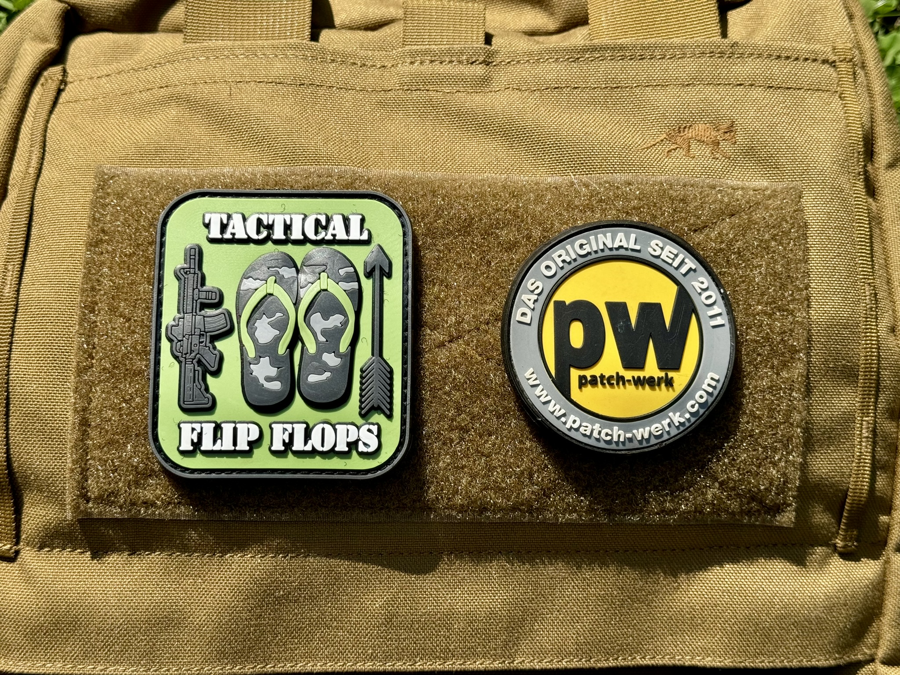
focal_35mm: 48
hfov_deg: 39.7
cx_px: 450
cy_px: 338
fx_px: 1248
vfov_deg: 30.3
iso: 64
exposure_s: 1/2959
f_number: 1.78
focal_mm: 6.76
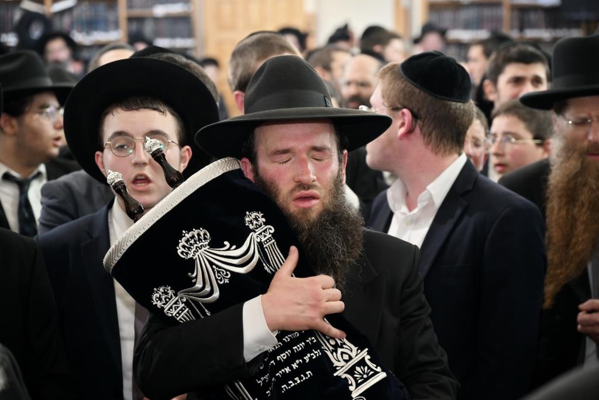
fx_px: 1364
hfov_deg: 24.8
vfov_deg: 16.7
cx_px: 300
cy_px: 200
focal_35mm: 82
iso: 640
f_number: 4
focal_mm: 82
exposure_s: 1/200
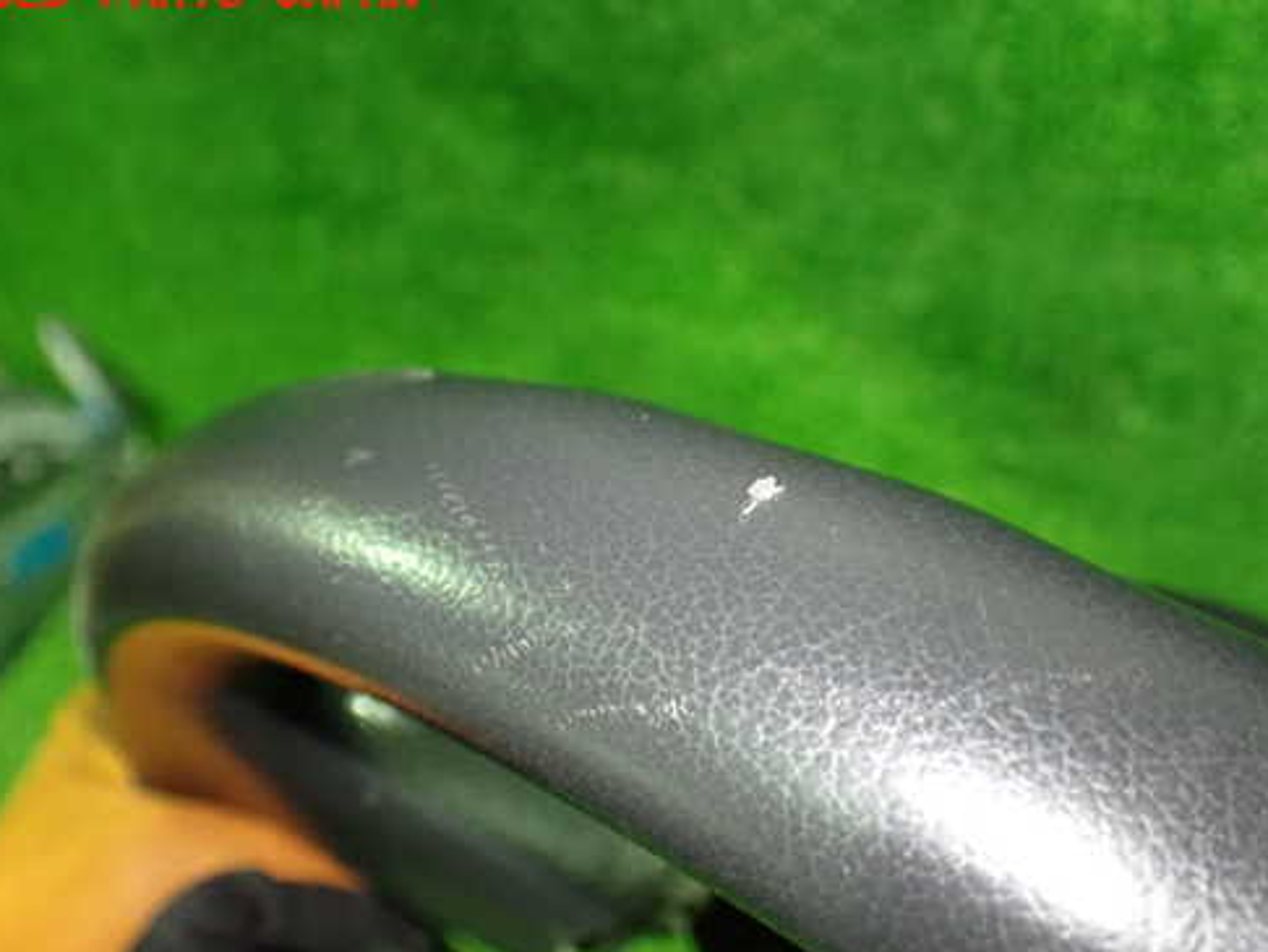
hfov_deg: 50.0
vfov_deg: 38.6
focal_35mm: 37
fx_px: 1356
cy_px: 545
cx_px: 725
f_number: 2.3
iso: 800
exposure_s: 1/30
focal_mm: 5.4
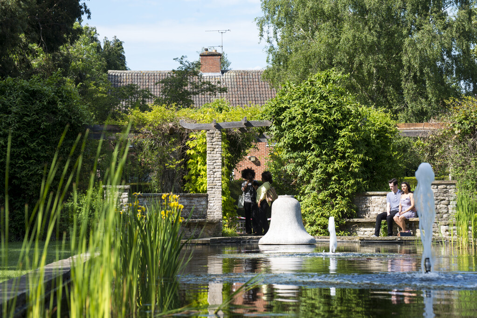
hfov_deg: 17.6
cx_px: 238
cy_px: 159
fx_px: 1538
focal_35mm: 116
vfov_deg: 11.8
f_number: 9
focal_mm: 116
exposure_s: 1/60
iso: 50
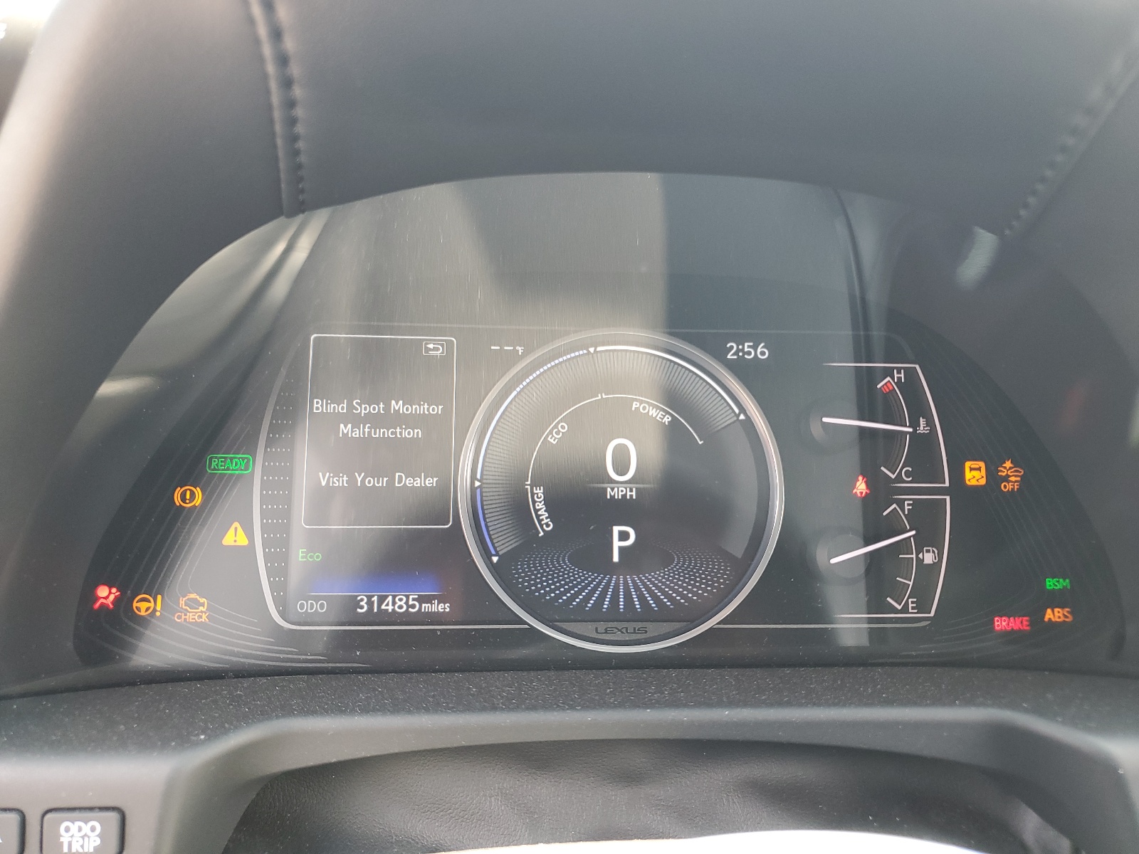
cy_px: 427
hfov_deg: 67.3
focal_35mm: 26
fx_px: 856
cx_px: 570
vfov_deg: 53.1
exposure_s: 1/60.2
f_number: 1.5
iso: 64
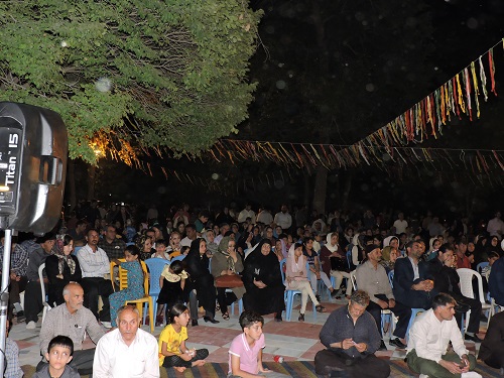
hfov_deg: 46.8
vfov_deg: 36.0
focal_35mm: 40
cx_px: 252
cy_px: 189
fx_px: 582
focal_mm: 7.1
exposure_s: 1/30
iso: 800
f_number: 3.3
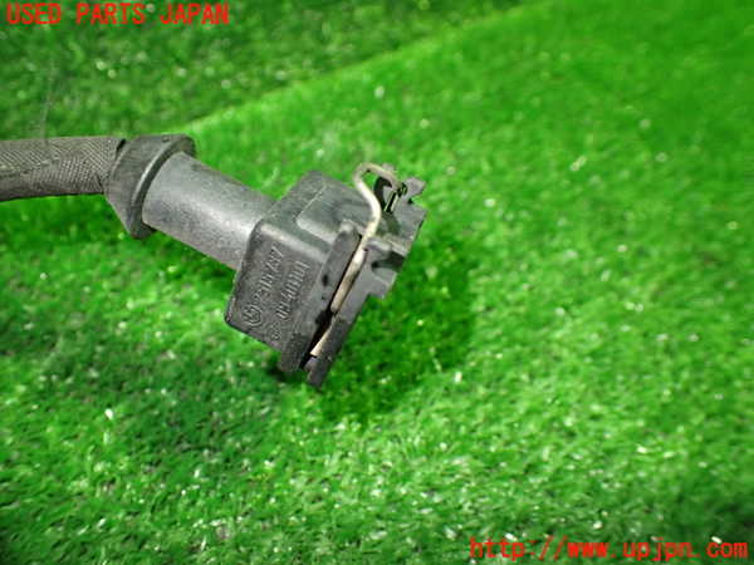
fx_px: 653
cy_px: 282
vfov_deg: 46.8
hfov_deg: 60.0
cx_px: 377
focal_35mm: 30
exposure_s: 1/125
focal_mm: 5.4
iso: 800
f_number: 2.3
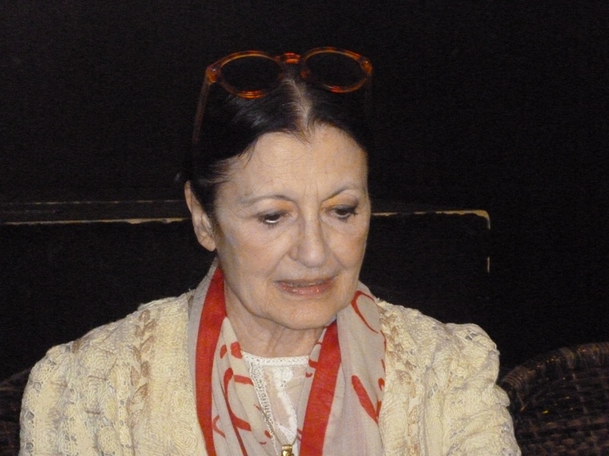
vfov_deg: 13.2
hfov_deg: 17.6
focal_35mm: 112
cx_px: 304
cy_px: 228
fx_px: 1970
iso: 1600
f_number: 6.5
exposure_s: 1/60
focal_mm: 20
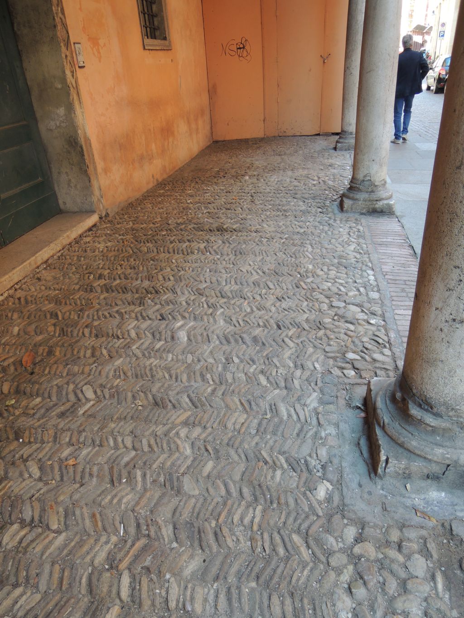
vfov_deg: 71.6
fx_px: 429
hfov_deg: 56.8
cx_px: 232
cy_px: 309
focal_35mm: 24
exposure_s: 1/80
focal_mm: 4.3
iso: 100
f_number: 2.8
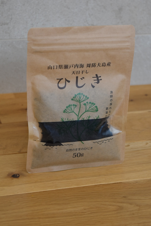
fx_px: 519
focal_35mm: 82
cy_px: 113
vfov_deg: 24.6
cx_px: 76
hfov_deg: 16.6
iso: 400
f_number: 5.6
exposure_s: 1/125
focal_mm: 55
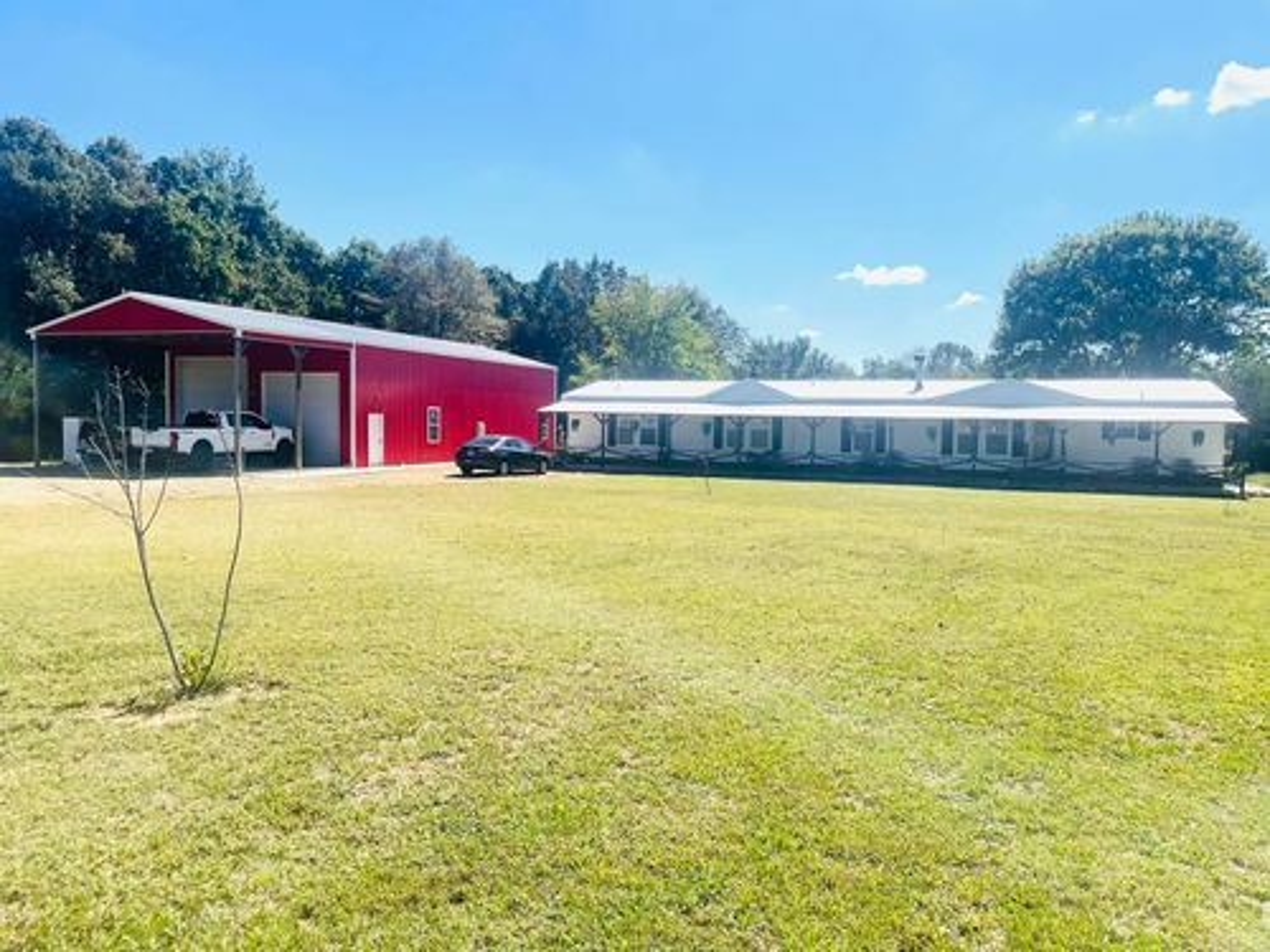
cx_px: 635
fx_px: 954
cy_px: 476
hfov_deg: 67.3
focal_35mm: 26
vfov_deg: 53.1
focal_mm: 4.2
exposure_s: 1/4831
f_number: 1.6
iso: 32
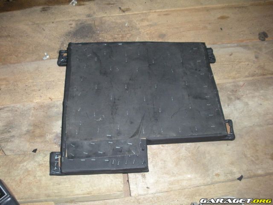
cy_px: 102
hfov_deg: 51.4
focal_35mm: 36
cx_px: 136
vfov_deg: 39.7
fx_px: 284
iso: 400
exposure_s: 1/60
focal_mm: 6.3
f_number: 3.5
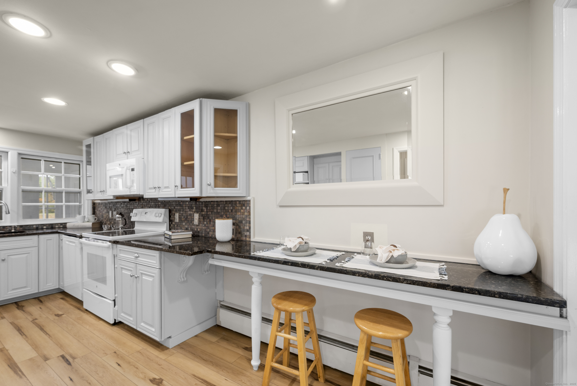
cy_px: 193
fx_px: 241
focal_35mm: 15
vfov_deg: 77.4
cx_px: 288
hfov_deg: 100.4
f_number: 8
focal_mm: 15
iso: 400
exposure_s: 1/13
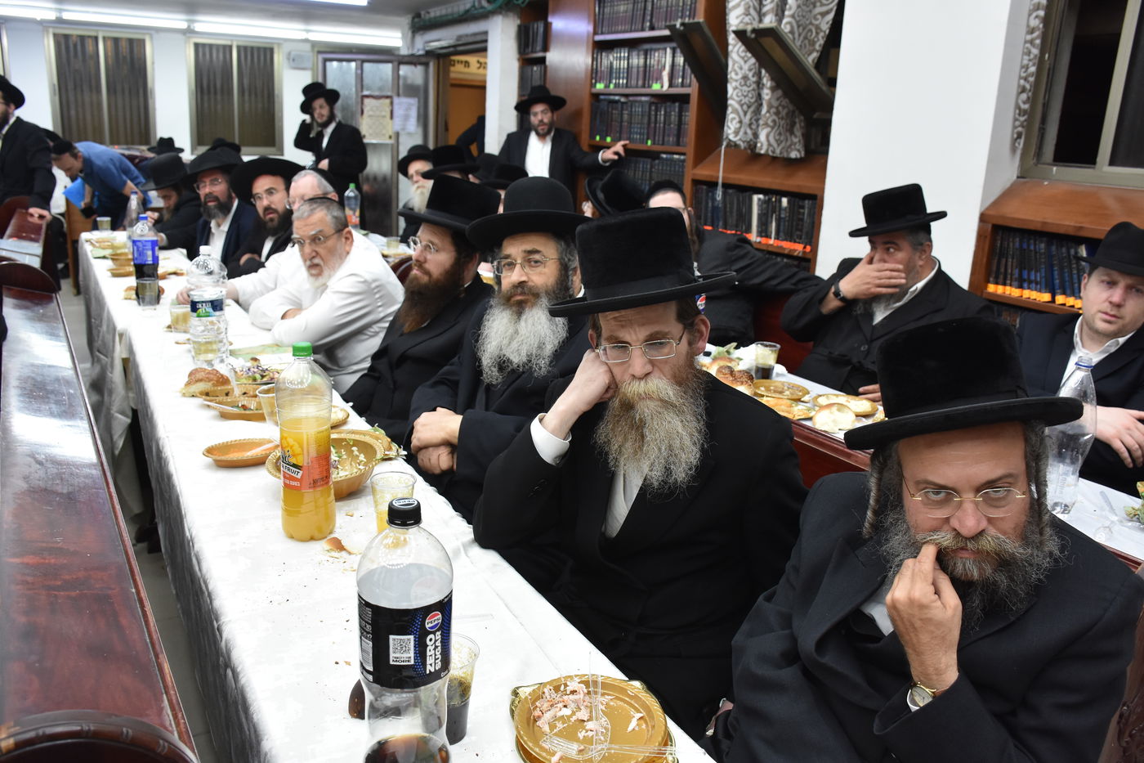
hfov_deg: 67.4
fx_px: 858
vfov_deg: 47.9
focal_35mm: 27
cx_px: 572
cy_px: 382
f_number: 5.6
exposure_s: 1/100
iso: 1000
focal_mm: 18
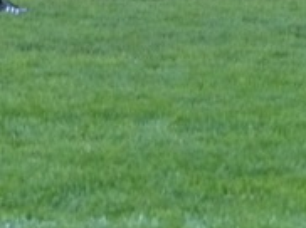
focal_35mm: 405
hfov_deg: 4.9
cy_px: -75
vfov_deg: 3.7
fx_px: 3575
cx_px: 112
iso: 800
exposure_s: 1/125
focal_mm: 24.8
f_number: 2.8
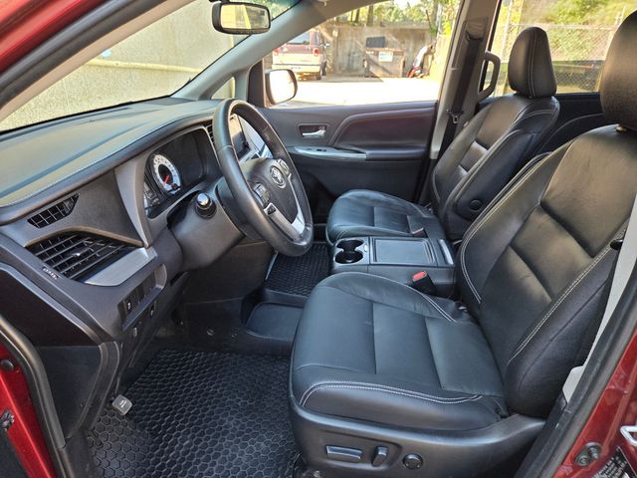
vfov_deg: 58.9
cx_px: 318
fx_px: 423
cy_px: 239
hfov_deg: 73.9
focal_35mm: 23
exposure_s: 1/180
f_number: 1.8
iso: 100
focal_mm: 5.4
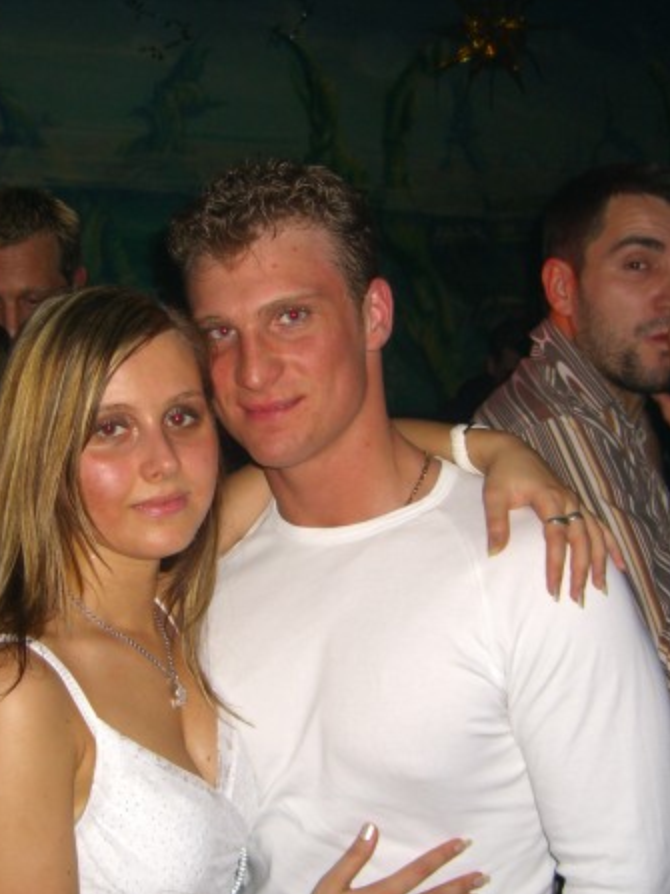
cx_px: 250
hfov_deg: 28.4
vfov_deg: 37.5
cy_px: 448
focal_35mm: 51
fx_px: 1317
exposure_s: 1/60
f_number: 2.8
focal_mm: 7.9
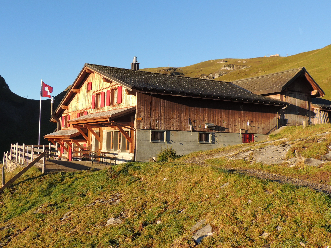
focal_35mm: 24
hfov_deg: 71.6
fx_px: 229
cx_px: 166
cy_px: 124
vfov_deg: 56.8
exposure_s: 1/640
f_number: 3
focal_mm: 4.3
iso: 100
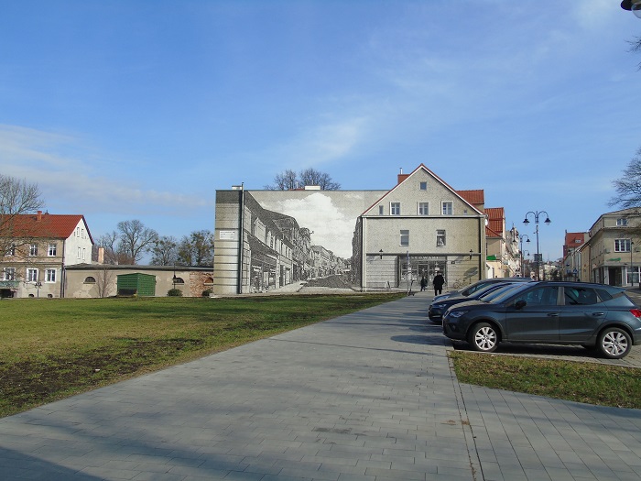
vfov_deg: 48.2
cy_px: 240
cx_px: 320
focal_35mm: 29
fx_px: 537
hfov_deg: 61.7
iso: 80
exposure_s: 1/640
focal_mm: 5.2
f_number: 3.8
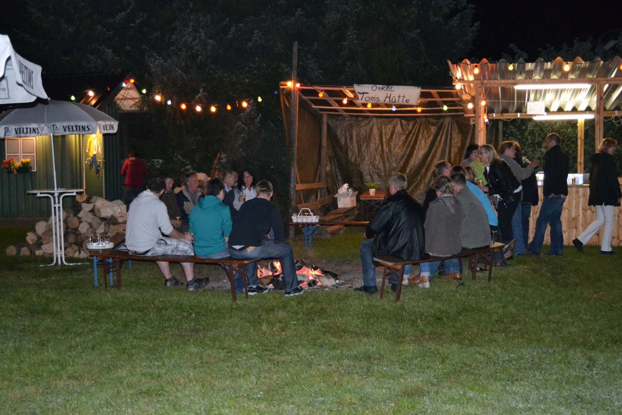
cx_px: 311
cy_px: 208
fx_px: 907
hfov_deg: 37.9
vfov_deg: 25.8
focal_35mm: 52
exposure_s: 1/60
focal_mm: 35
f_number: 5
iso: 3200
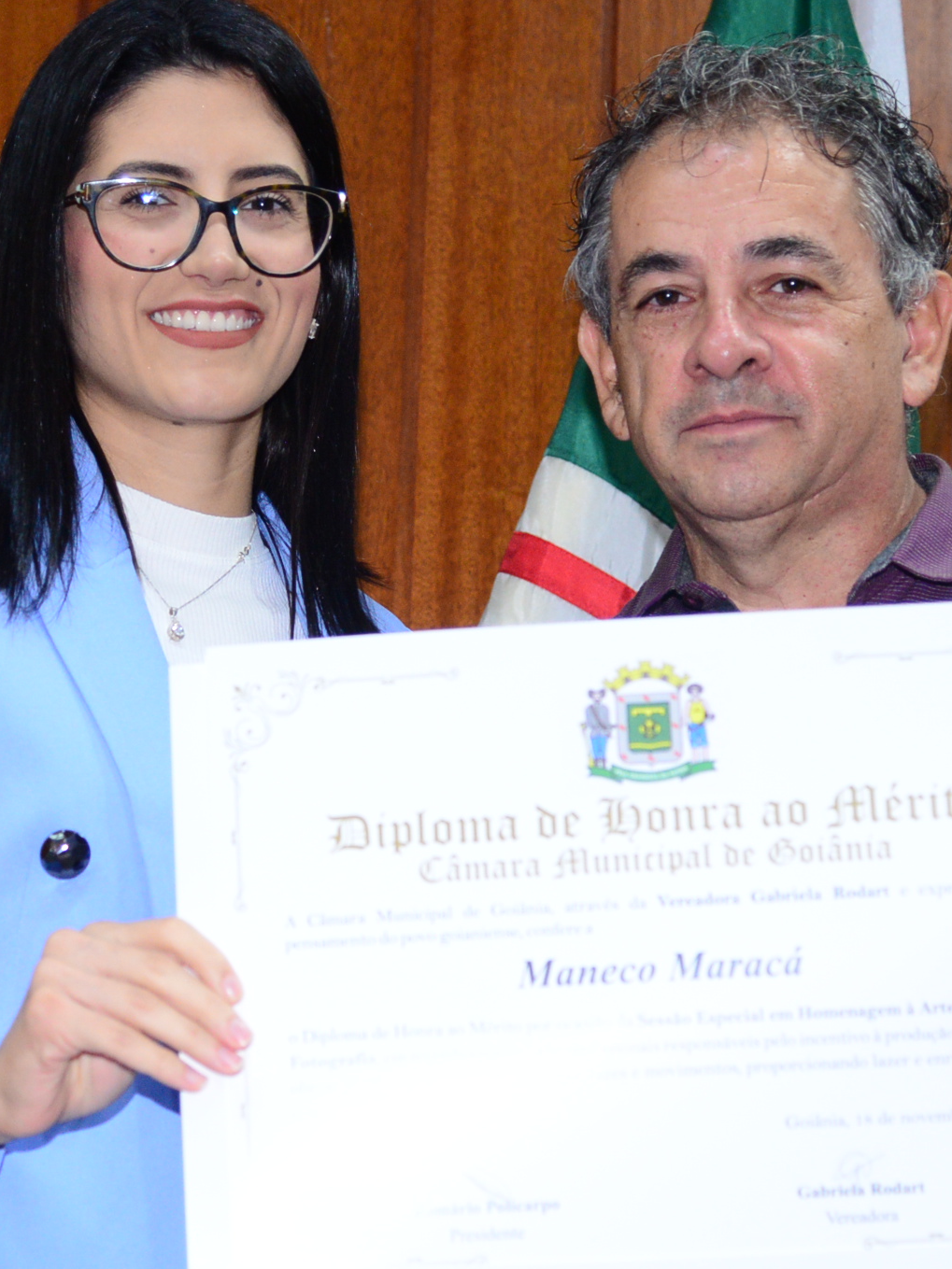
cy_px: 675
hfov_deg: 10.0
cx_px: 437
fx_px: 5465
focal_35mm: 149
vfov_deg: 13.3
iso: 2000
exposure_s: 1/125
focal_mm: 70
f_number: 4.5
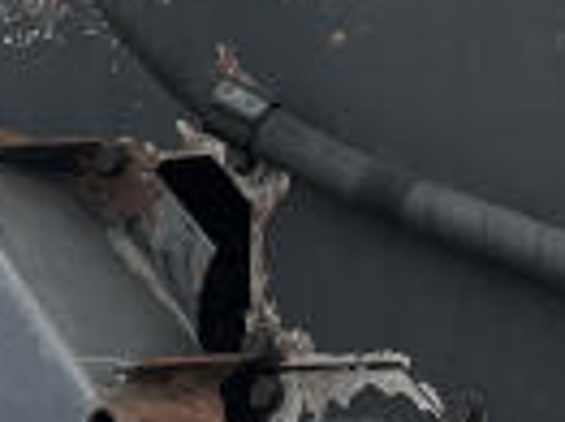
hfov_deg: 9.9
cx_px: 436
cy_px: -138
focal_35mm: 199
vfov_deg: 7.4
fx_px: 3245
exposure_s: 1/536
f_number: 1.5
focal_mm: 5.7
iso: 50
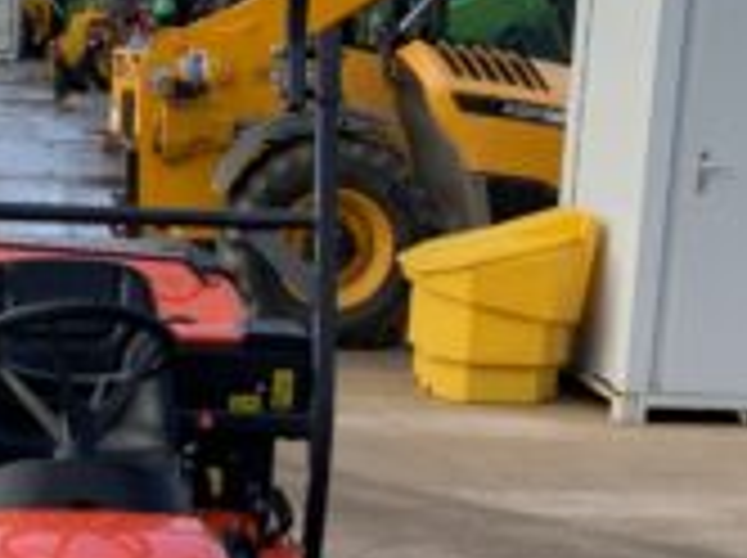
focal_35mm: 112
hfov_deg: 17.6
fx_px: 2413
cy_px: 585
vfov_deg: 13.0
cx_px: 270
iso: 16
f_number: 1.8
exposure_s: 1/657
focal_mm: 3
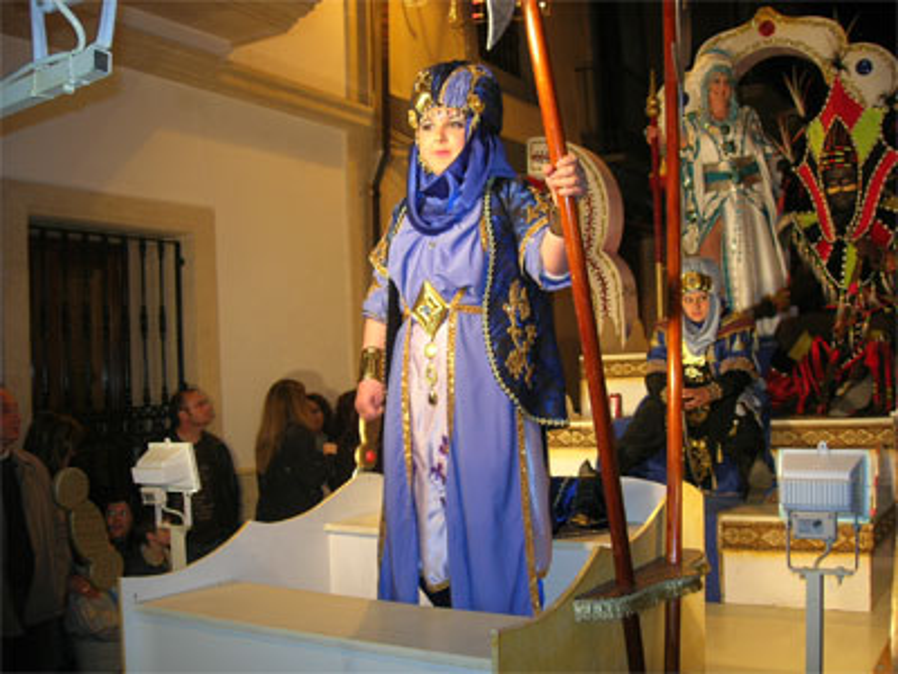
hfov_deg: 49.0
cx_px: 449
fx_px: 986
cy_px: 337
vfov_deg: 37.7
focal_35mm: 38
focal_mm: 7.8
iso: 64
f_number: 2.8
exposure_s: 1/30
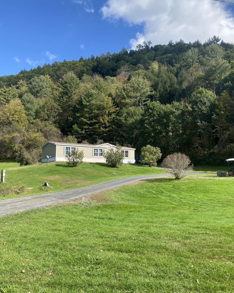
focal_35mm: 28
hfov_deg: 51.5
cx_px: 118
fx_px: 242
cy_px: 145
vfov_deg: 62.2
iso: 32
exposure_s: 1/1565
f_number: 1.8
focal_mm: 4.25
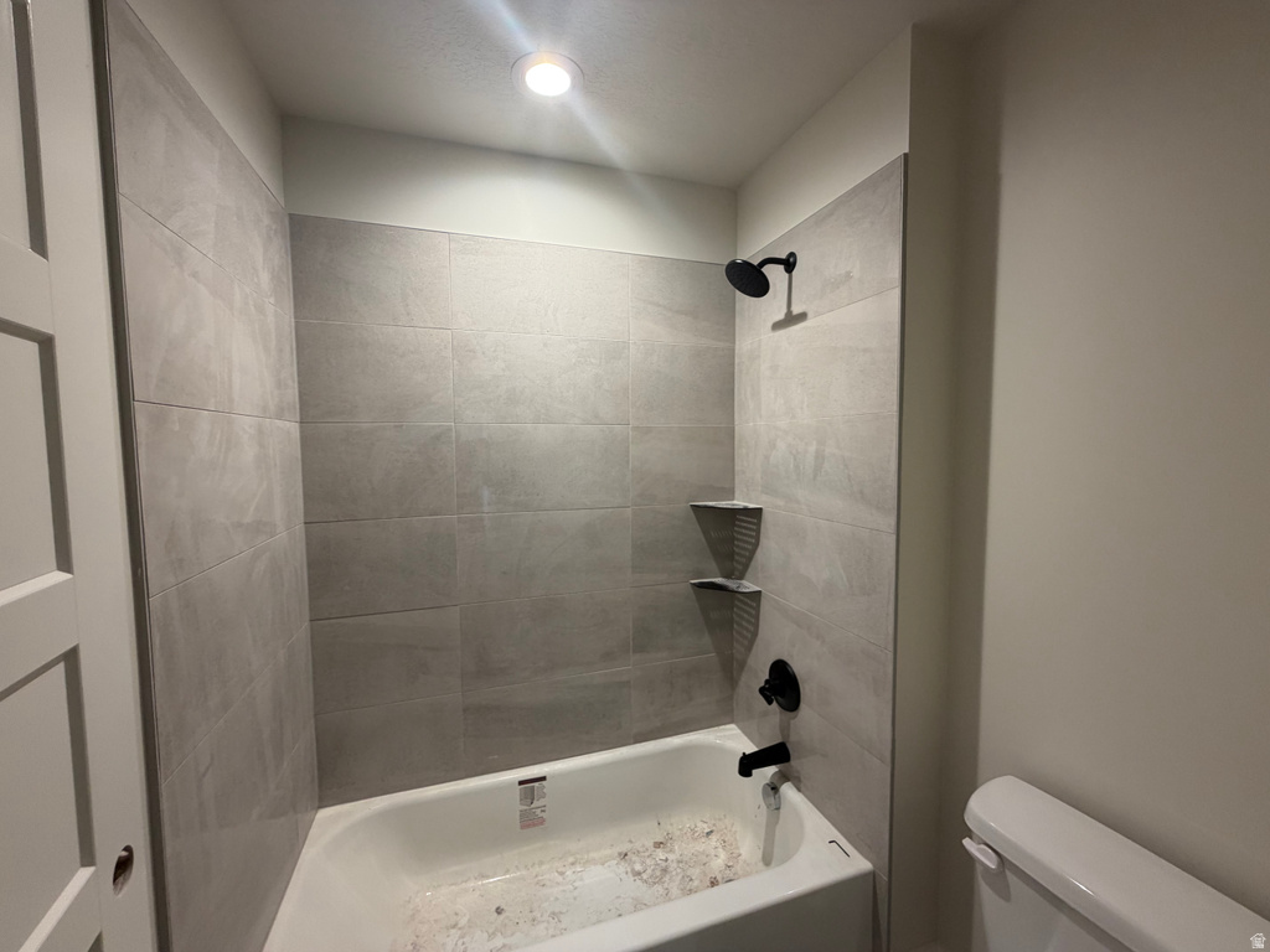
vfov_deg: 85.7
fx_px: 514
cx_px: 635
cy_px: 476
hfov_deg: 102.1
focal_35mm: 14
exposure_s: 1/60
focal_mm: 2.22
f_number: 2.2
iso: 200
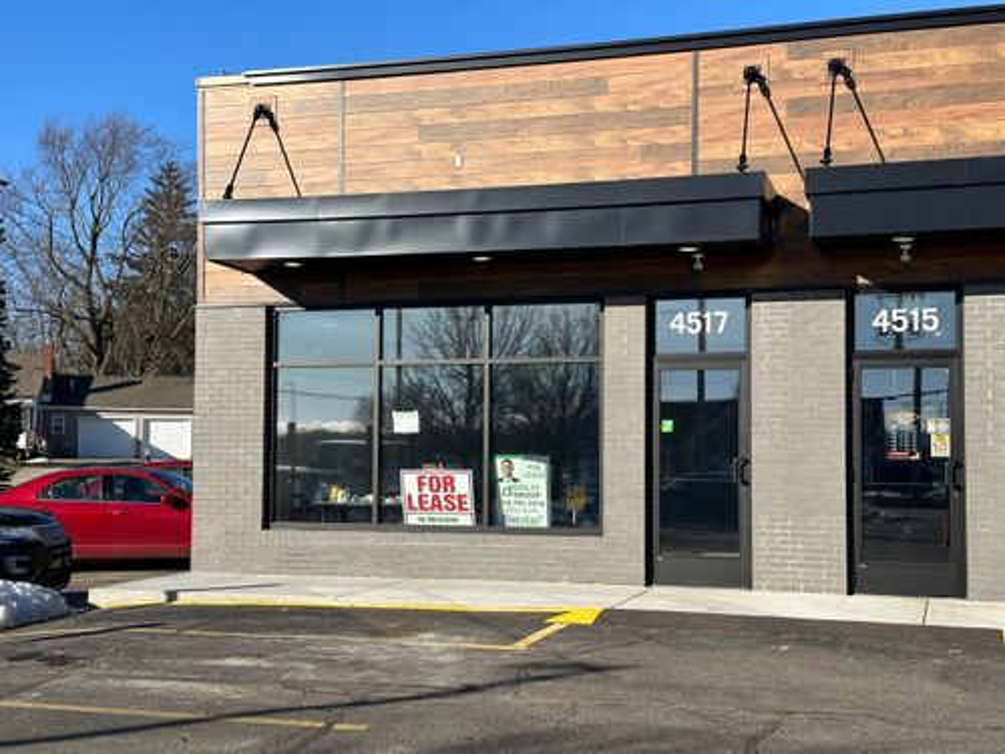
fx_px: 1394
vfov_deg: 30.3
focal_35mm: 48
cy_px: 377
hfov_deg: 39.7
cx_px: 502
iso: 64
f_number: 1.78
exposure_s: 1/3155
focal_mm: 6.86
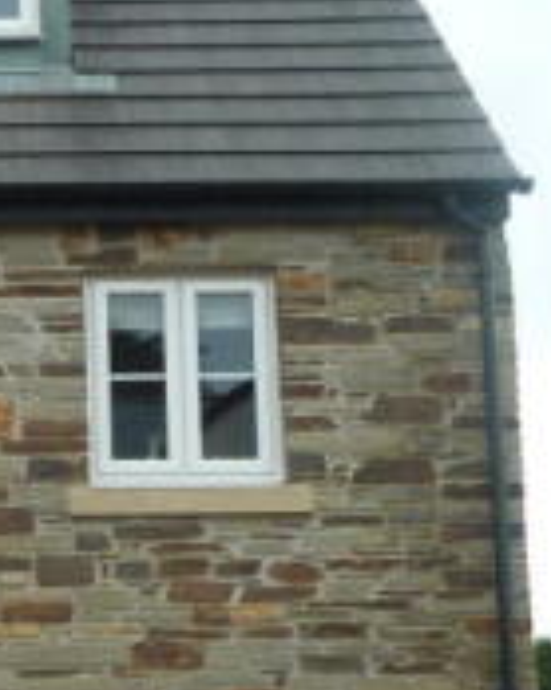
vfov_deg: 19.9
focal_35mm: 95
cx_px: -73
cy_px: 561
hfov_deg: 15.7
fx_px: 1938
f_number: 4
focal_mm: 4.7
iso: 80
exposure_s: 1/125
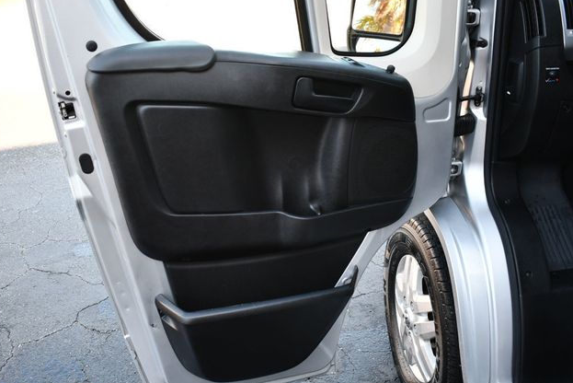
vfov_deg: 36.0
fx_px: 589
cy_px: 189
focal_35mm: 37
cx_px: 281
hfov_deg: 51.9
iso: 400
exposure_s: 1/250
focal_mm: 18
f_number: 3.5
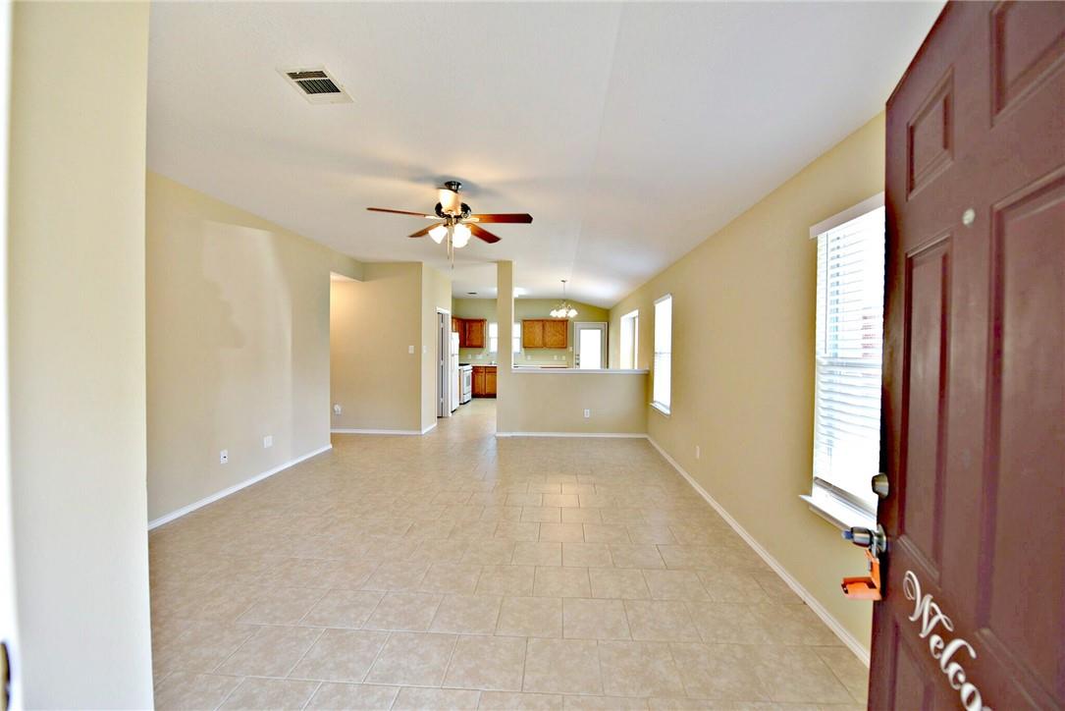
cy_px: 356
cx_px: 532
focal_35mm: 14
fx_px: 414
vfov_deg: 81.2
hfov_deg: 104.2
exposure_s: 1/100
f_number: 5
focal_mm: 14
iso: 400
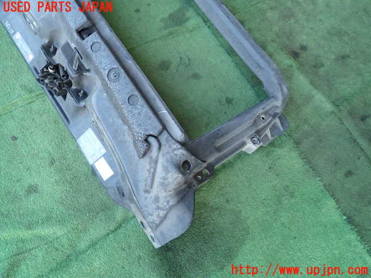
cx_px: 186
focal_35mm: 25
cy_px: 139
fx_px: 268
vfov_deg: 54.9
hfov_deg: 69.4
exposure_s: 1/60
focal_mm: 4.5
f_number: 2
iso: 100
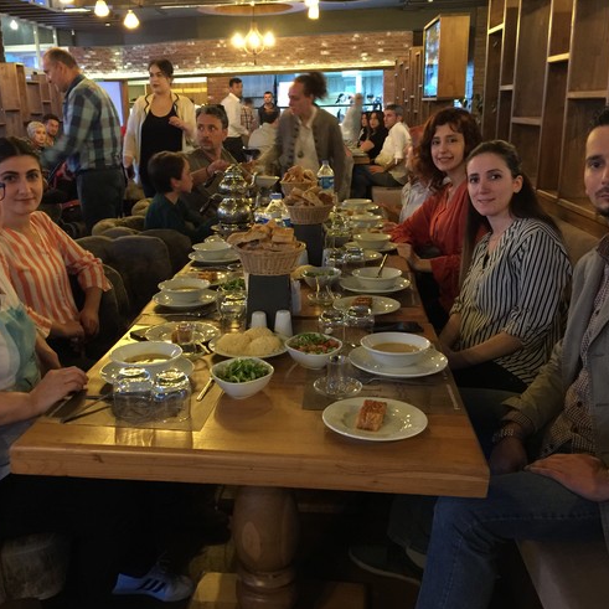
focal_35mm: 35
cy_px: 309
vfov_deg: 47.2
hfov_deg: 47.1
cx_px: 263
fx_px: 697
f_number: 2.2
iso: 125
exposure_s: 1/4
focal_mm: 4.15
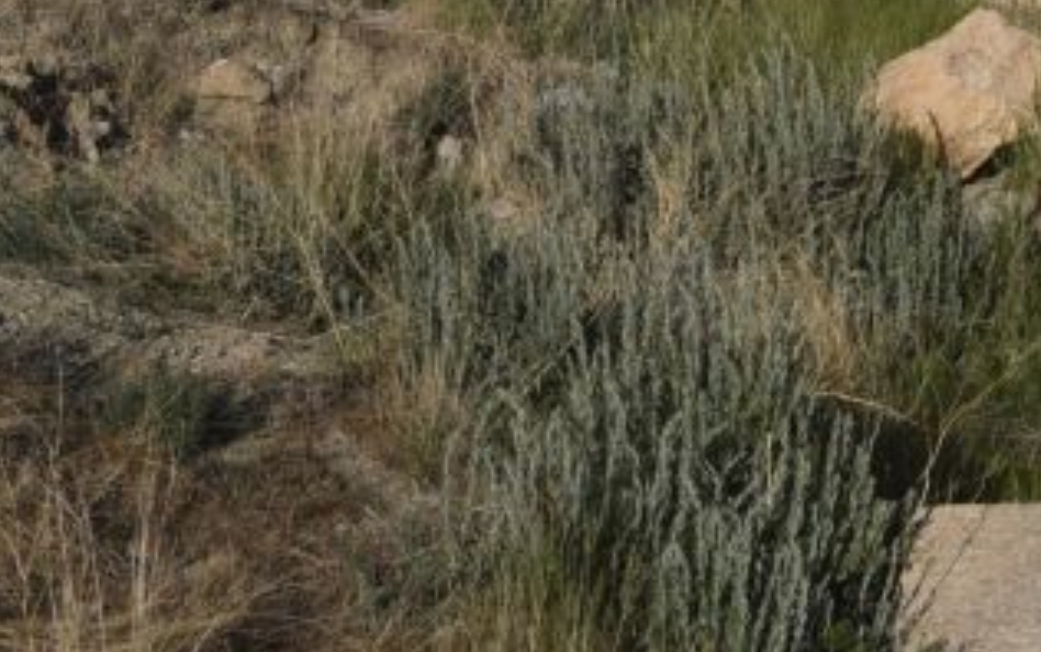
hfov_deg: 14.8
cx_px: 1420
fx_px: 3804
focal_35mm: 134
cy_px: -548
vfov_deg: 9.3
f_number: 18
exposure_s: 1/125
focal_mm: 32
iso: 125
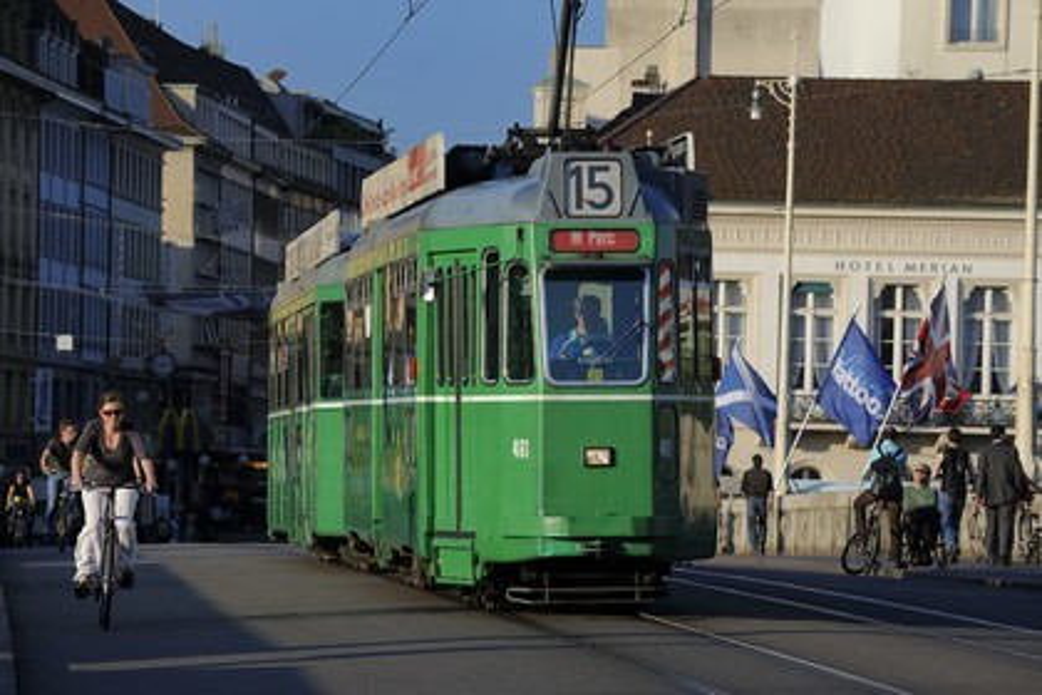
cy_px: 348
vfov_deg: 6.9
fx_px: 5788
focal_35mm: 200
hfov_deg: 10.3
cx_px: 521
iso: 200
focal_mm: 200
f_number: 7.1
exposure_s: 1/320
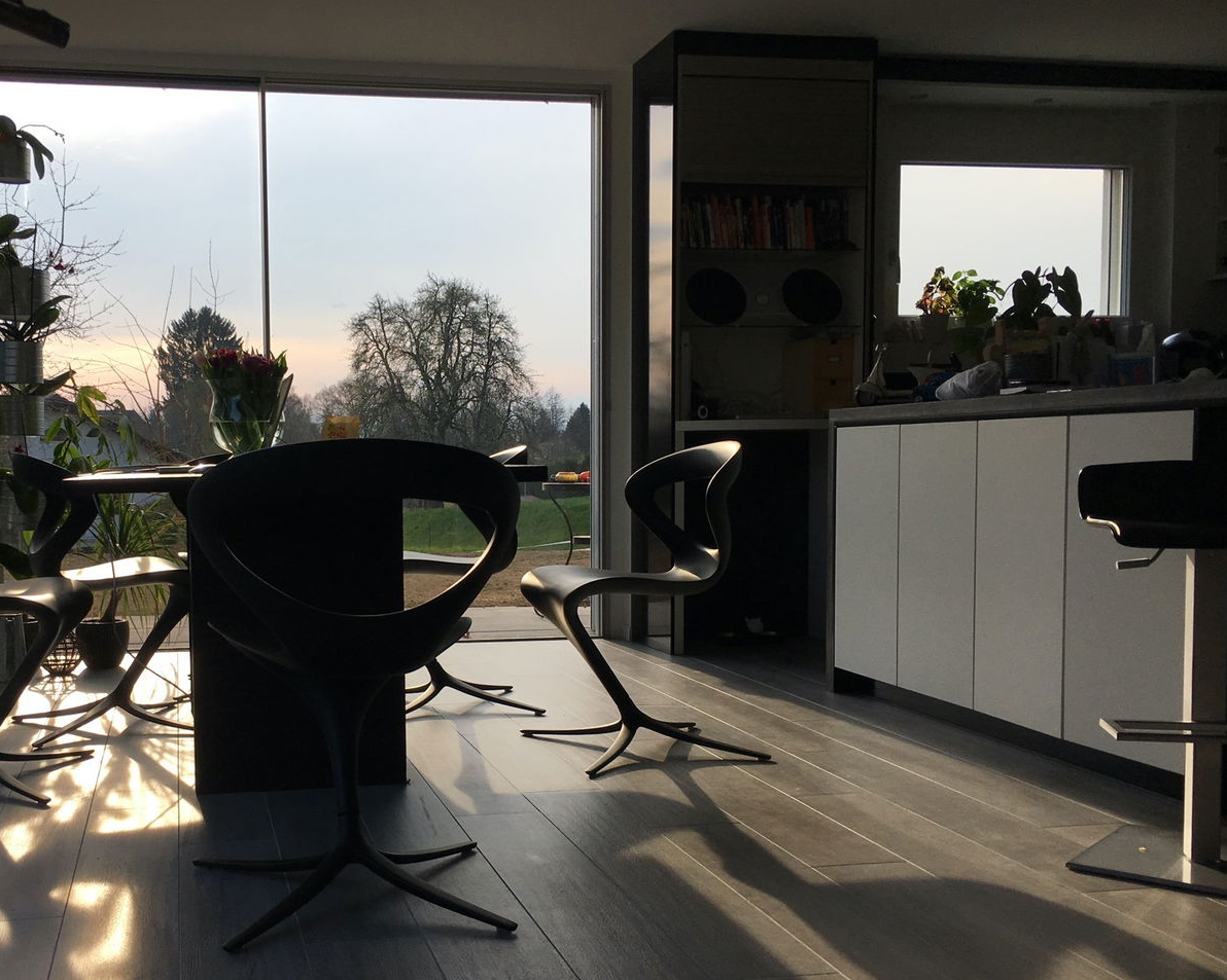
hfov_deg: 47.3
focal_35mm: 38
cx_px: 425
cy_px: 549
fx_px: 1380
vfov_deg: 39.1
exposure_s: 1/641
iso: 25
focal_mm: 4.15
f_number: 2.2
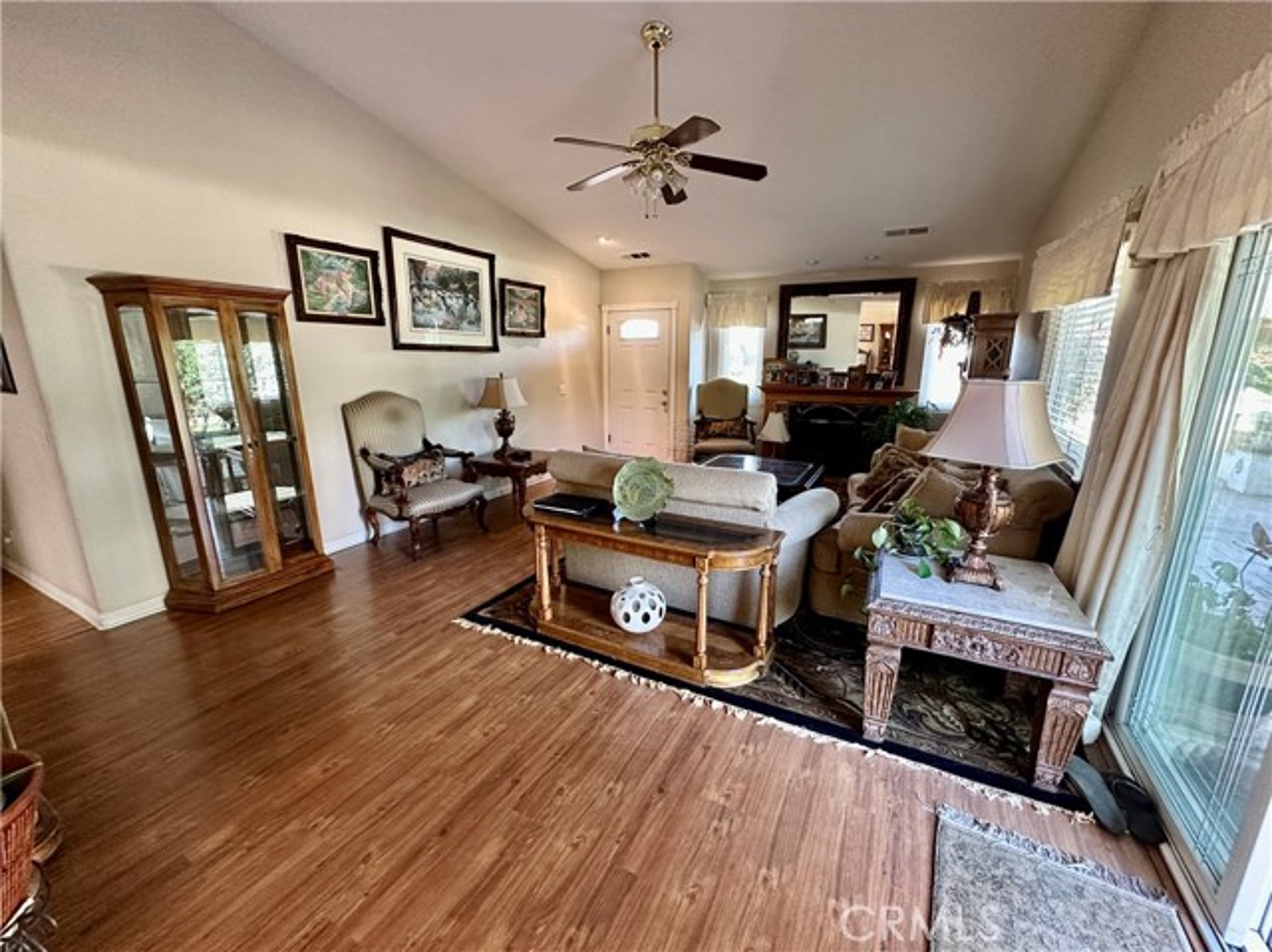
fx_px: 514
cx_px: 636
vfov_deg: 85.6
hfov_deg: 102.1
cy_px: 476
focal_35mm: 14
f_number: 2.2
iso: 500
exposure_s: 1/60
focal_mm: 2.22
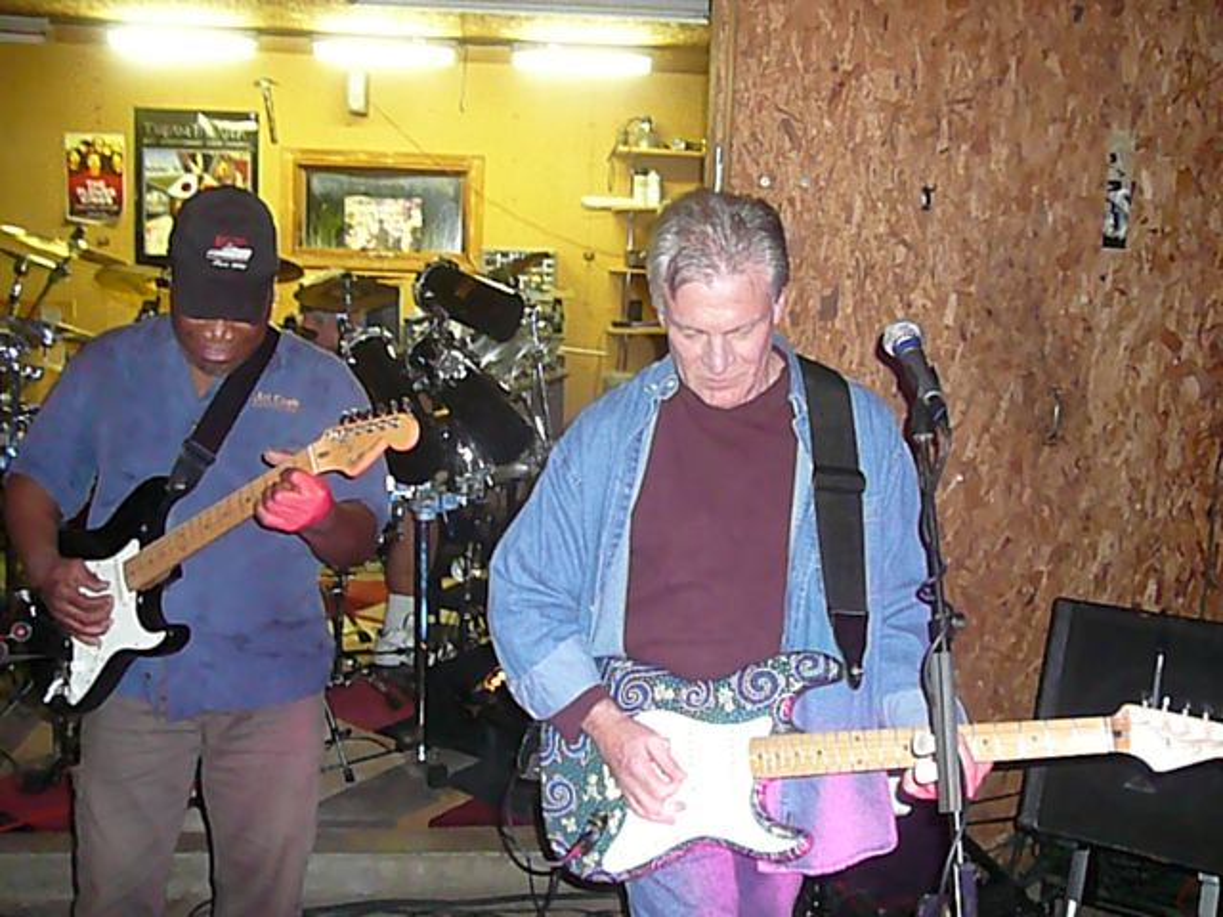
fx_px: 1237
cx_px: 612
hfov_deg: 52.6
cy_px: 458
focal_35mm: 35
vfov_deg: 40.7
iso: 800
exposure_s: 1/30
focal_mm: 5.2
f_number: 2.8
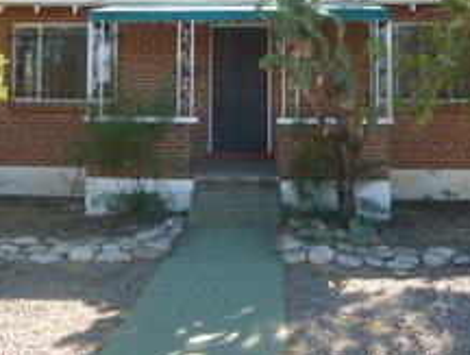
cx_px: 235
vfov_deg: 29.7
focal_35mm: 48
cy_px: 76
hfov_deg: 39.6
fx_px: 653
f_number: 3.4
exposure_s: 1/200
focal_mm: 5.4
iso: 100
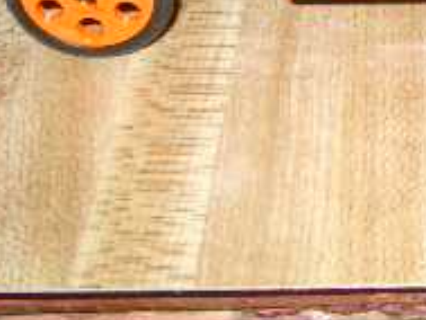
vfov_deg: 11.5
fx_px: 1539
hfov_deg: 14.9
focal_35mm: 125
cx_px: 584
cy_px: -117
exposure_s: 1/60
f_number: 2.6
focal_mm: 7.6
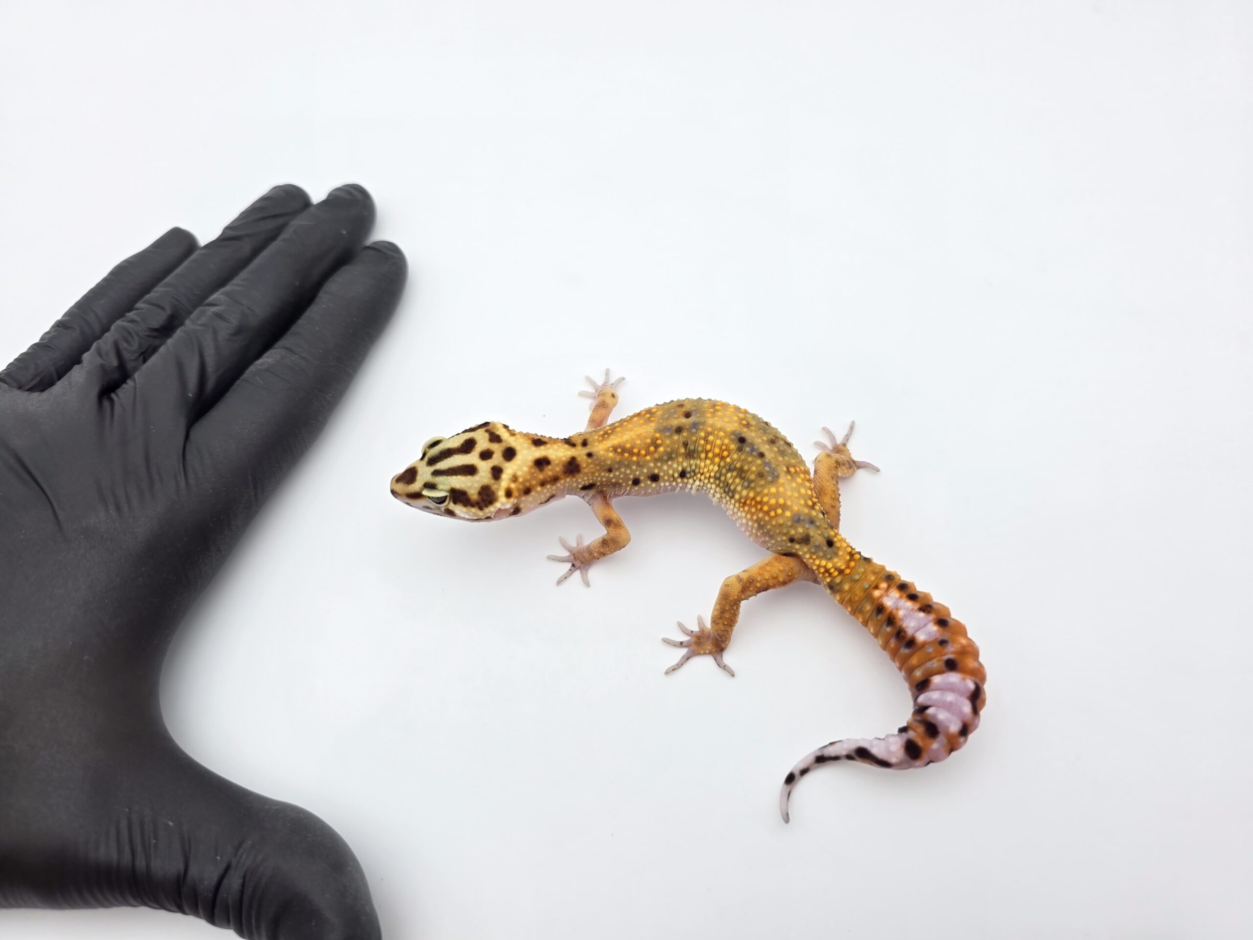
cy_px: 470
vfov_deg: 58.9
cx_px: 626
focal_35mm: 23
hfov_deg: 73.9
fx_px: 833
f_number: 1.7
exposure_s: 1/359
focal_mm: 6.3
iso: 32
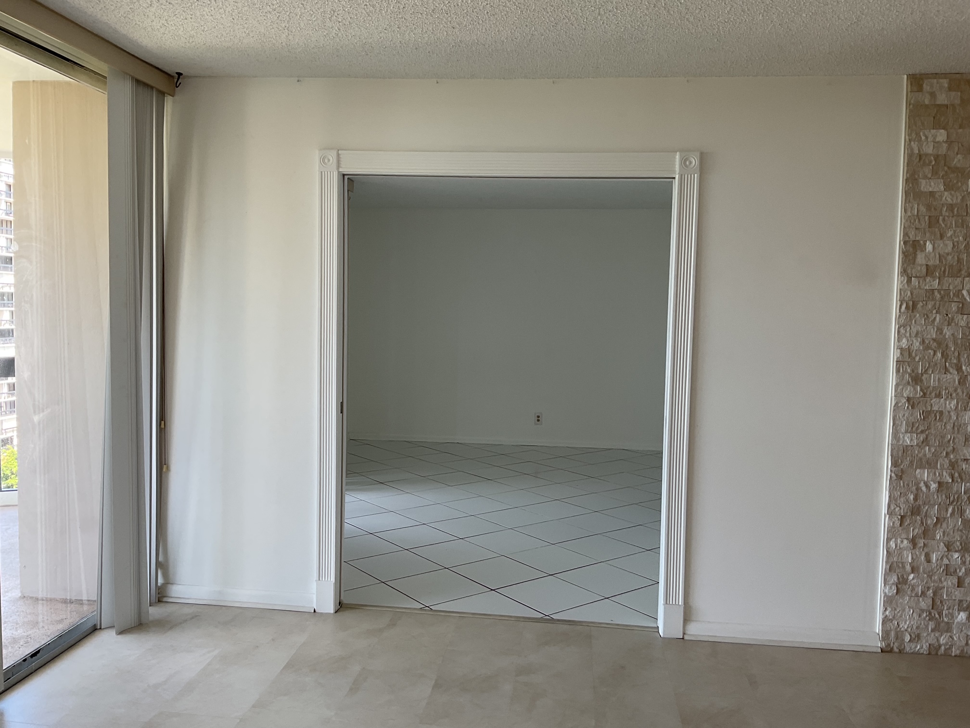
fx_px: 813
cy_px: 364
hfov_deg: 61.7
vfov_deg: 48.2
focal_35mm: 29
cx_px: 485
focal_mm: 3
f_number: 1.8
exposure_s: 1/120
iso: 25
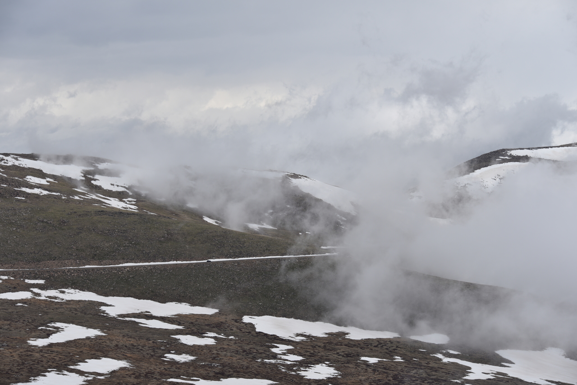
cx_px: 288
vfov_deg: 11.8
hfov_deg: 17.6
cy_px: 192
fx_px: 1860
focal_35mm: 116
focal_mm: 116
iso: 100
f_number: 9
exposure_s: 1/320
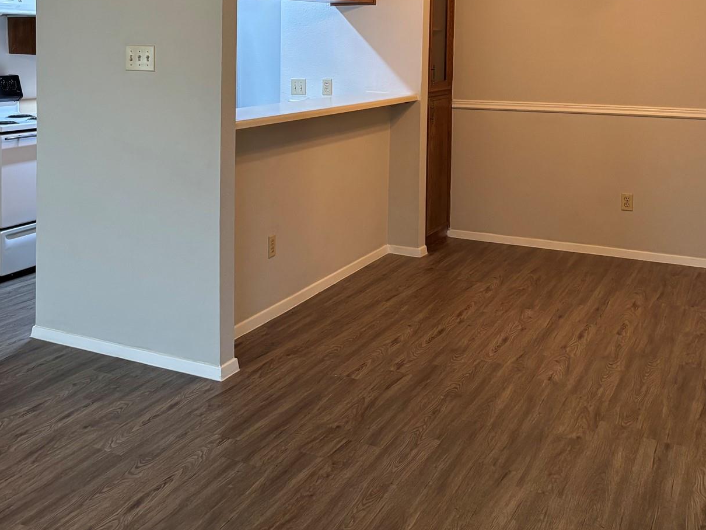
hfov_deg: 42.3
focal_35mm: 44
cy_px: 85
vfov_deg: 31.8
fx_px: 898
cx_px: 232
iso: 250
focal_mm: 5.96
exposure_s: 1/60
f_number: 1.6
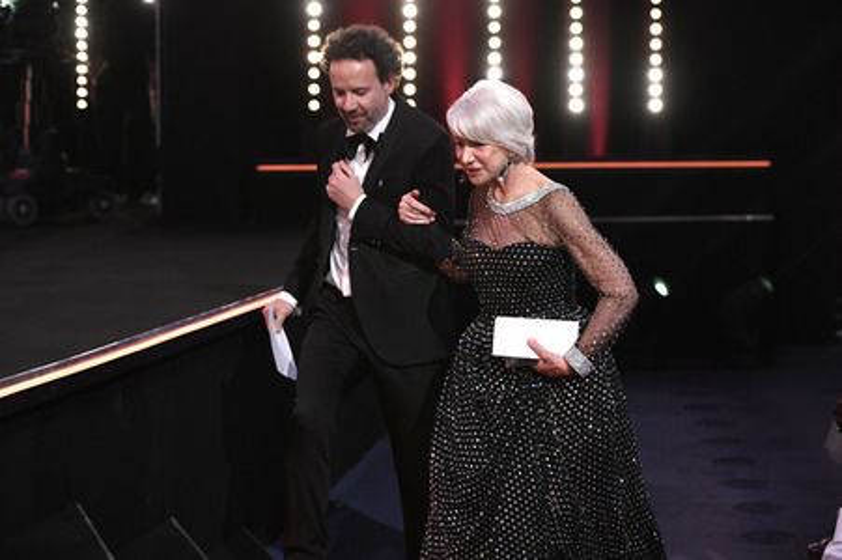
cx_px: 421
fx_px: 1636
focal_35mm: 70
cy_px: 280
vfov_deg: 19.4
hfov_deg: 28.9
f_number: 3.5
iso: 3200
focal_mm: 70
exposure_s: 1/250
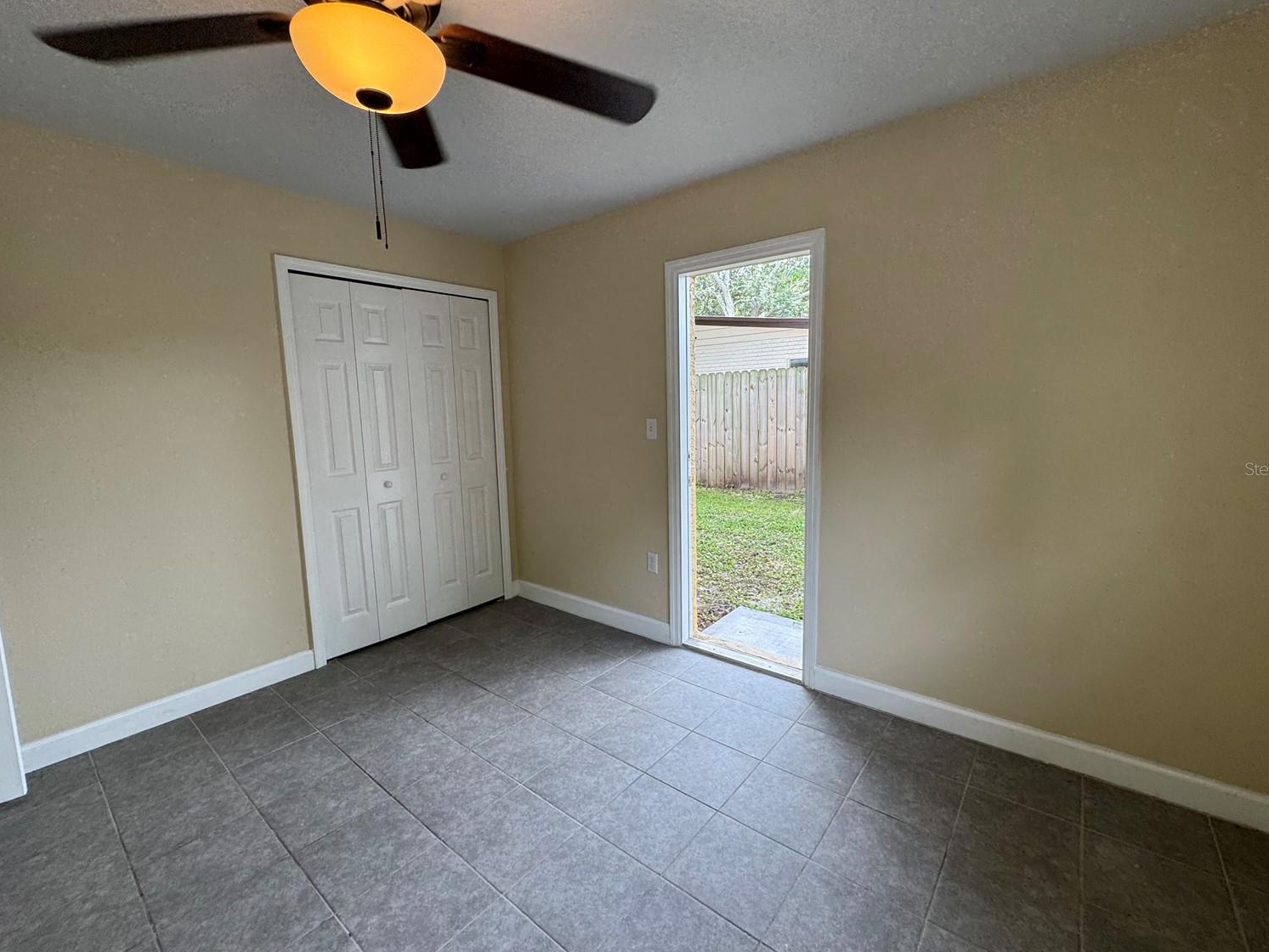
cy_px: 468
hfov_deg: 98.2
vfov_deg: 81.7
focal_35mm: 15
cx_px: 645
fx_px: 550
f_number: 2.2
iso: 50
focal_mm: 2.22
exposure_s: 1/99
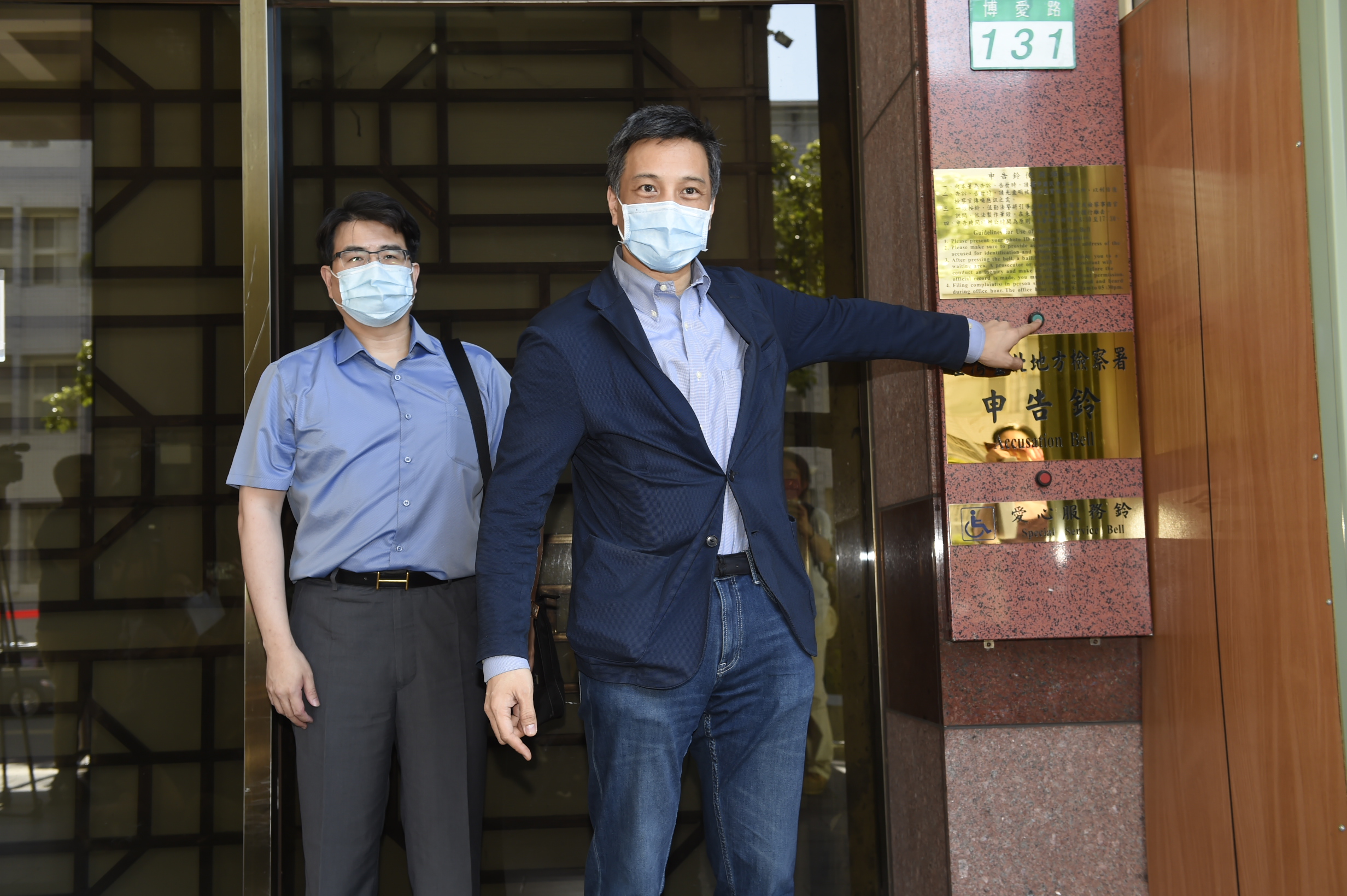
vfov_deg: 31.9
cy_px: 448
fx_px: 1571
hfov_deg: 46.4
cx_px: 674
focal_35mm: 42
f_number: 5
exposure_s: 1/125
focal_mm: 42
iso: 400
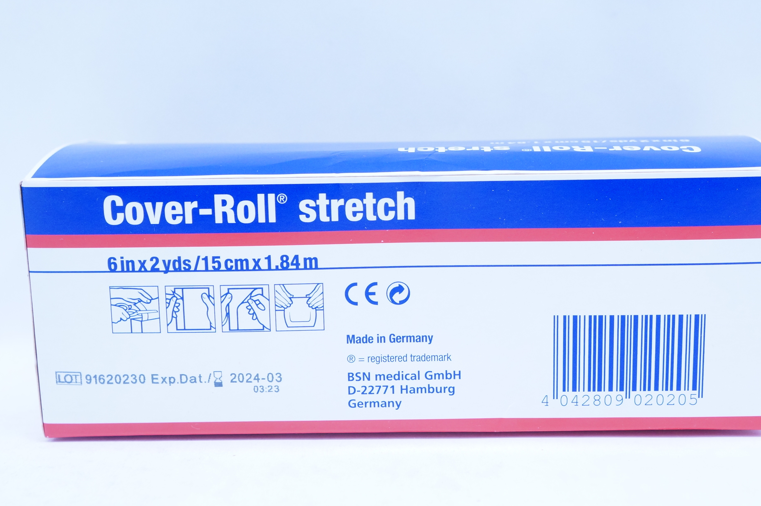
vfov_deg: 21.2
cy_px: 295
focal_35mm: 64
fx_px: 1351
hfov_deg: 31.4
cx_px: 412
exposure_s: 1/100
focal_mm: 32
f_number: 5.6
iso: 800
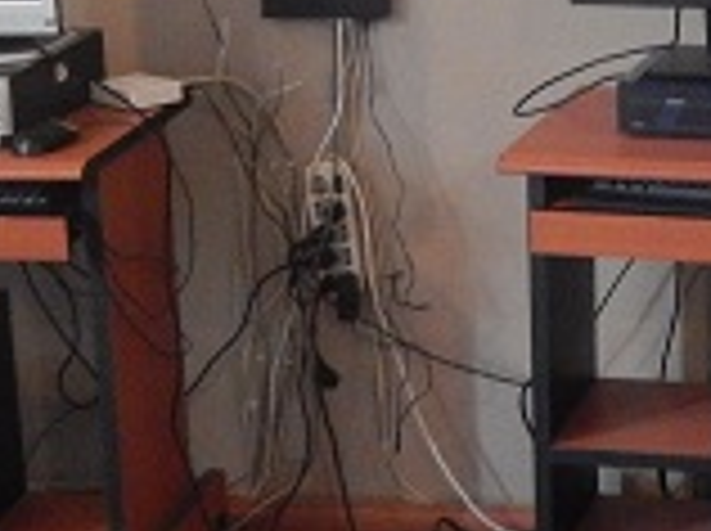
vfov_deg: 14.4
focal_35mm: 102
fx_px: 2092
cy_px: 79
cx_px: 673
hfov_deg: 18.9
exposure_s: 1/8
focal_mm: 4.5
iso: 800
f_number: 3.4
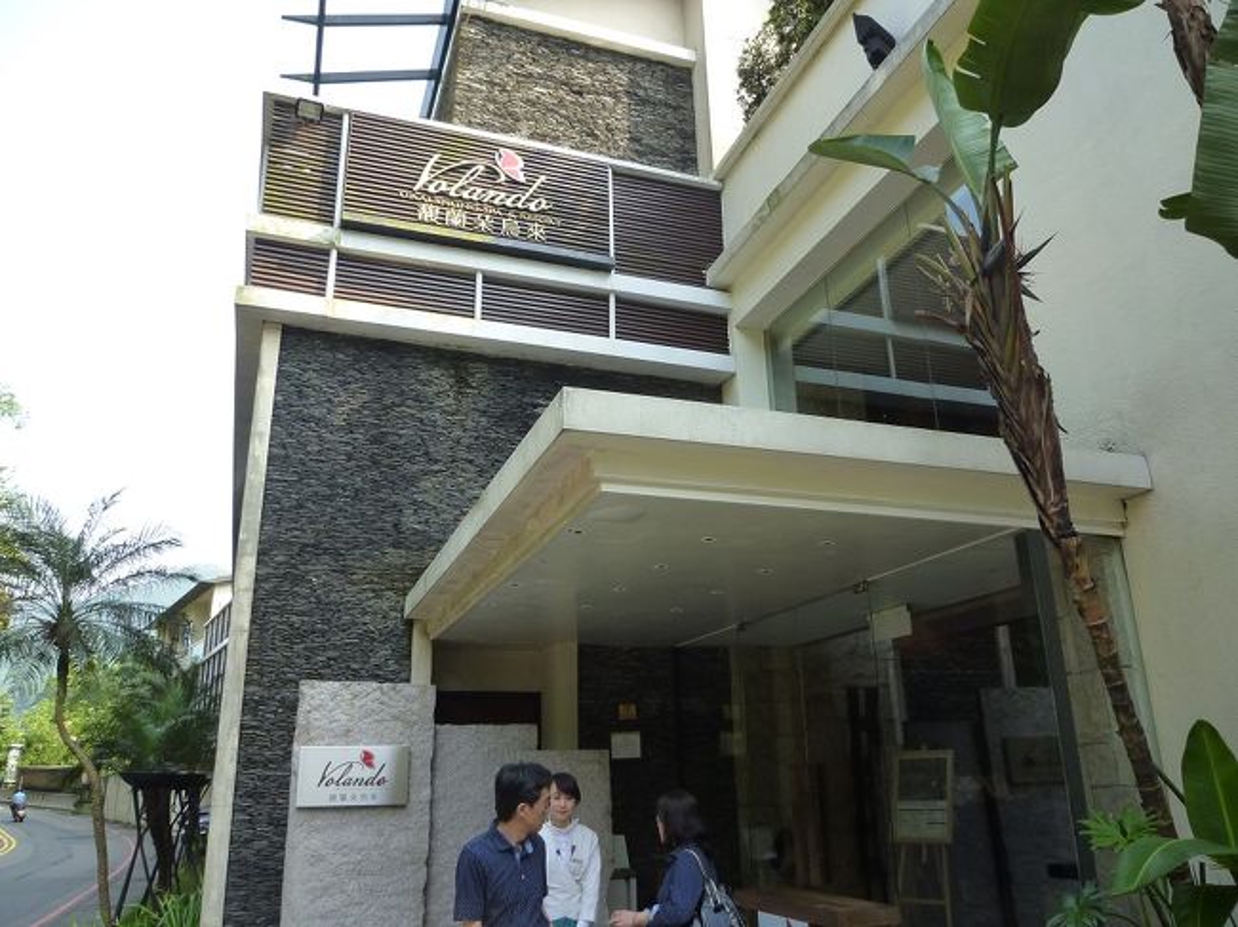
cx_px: 619
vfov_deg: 54.8
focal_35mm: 25
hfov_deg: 69.4
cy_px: 464
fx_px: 894
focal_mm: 4.5
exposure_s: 1/125
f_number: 3.5
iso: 125
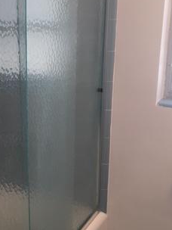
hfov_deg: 23.4
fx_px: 404
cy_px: 123
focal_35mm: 61
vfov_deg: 31.7
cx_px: 17
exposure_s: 1/30
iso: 40
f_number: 2.2
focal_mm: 4.15
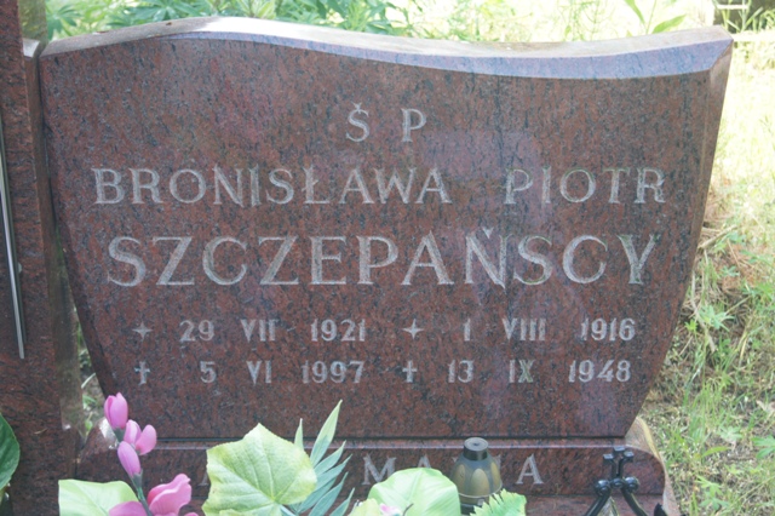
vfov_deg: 20.1
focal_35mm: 68
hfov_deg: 29.9
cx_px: 388
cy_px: 258
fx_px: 1452
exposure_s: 1/80
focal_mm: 45
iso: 250
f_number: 5.6
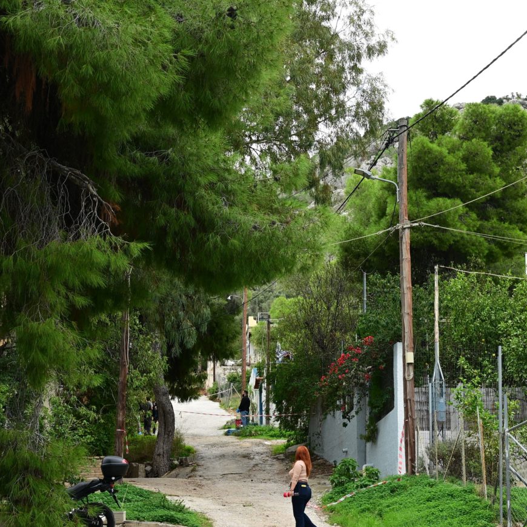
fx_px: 1240
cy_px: 375
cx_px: 436
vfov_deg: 23.8
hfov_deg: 23.6
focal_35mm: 72
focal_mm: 36
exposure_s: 1/200
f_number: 5.6
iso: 160
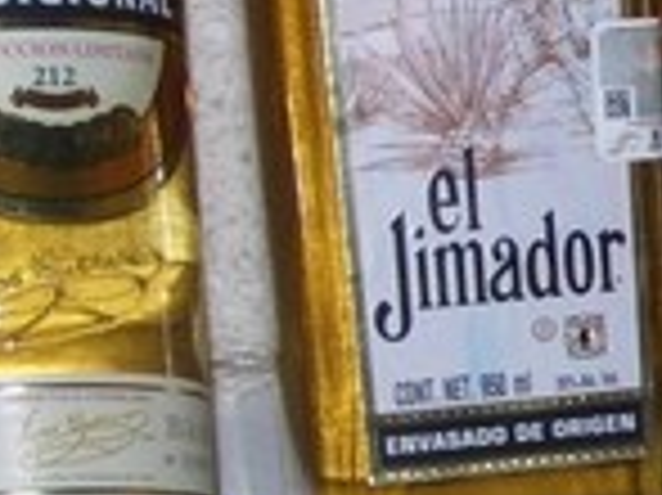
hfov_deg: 6.4
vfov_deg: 4.9
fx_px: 5828
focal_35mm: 305
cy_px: 198
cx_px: 1207
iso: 80
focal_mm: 11.6
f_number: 4
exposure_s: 1/30
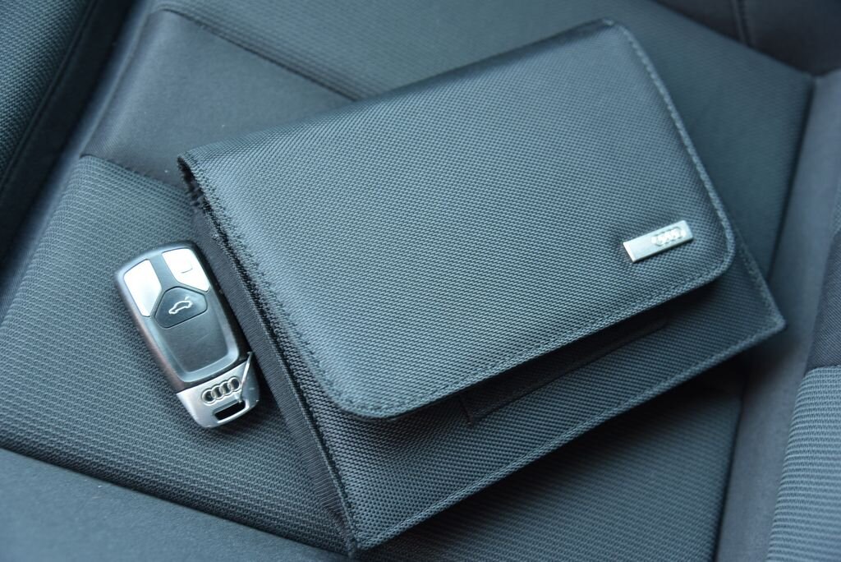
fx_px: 1075
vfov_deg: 29.3
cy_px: 281
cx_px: 420
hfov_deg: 42.7
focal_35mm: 46
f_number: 4
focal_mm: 46
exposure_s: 1/13
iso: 500
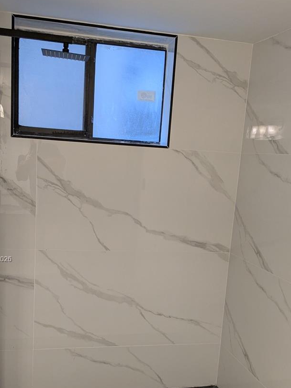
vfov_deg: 46.0
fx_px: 448
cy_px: 260
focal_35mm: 40
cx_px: 138
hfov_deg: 36.0
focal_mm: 4.38
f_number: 1.73
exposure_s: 1/120
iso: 281
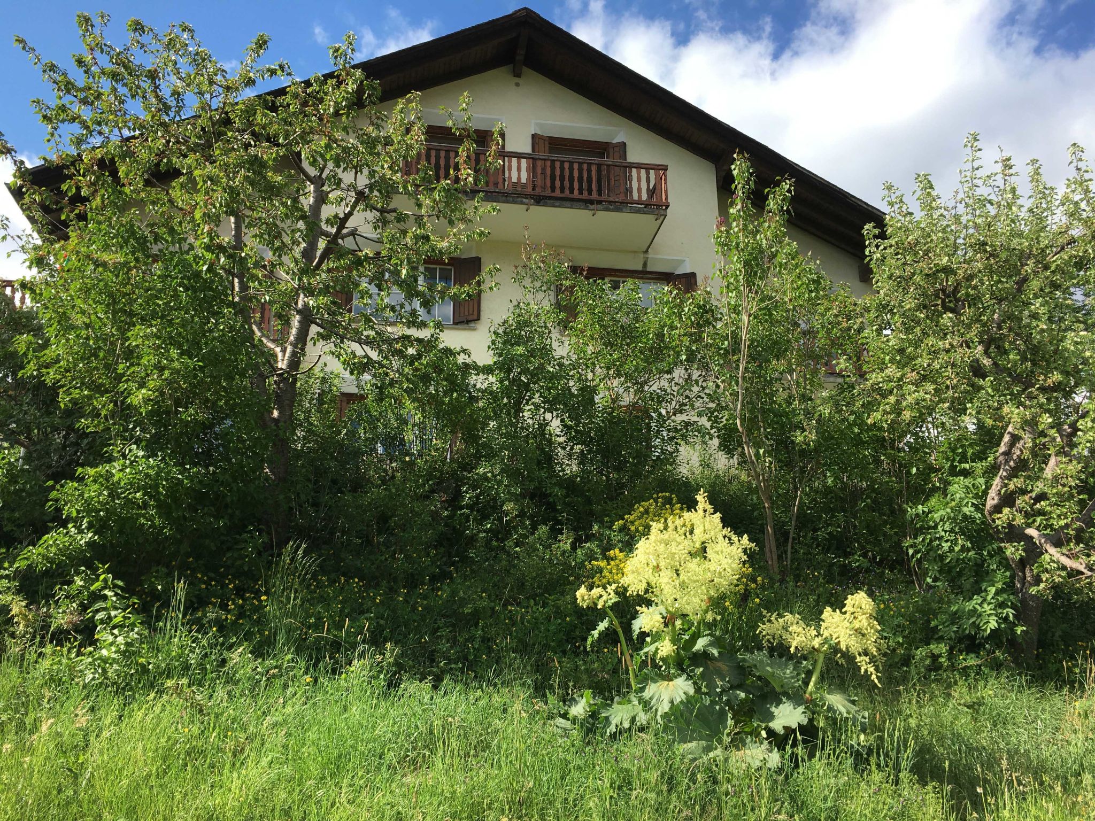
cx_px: 548
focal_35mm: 29
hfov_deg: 61.7
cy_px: 410
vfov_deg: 48.2
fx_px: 917
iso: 25
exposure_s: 1/818
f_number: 2.2
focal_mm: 4.15
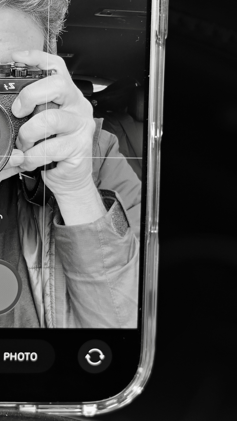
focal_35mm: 116
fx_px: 1296
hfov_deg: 10.4
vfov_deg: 18.3
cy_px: 103
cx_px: 5
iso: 400
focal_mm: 40
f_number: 3.2
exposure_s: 1/400
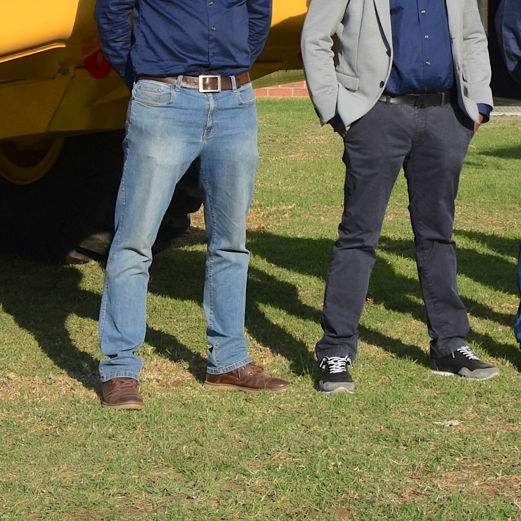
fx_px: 2520
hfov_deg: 11.6
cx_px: 622
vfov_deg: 11.6
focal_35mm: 148
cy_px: -91
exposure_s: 1/400
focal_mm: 26
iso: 200
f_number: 10
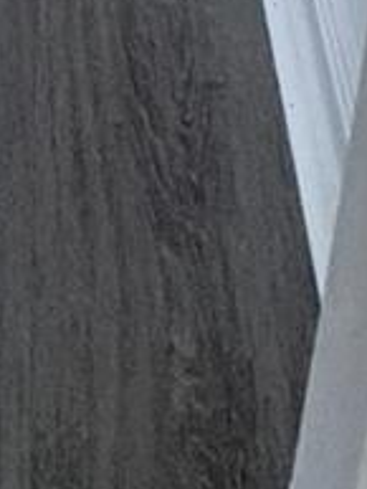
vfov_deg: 11.6
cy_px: -970
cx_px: -630
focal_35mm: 87
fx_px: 1228
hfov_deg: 11.9
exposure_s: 1/60
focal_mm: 2.22
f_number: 2.2
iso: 200
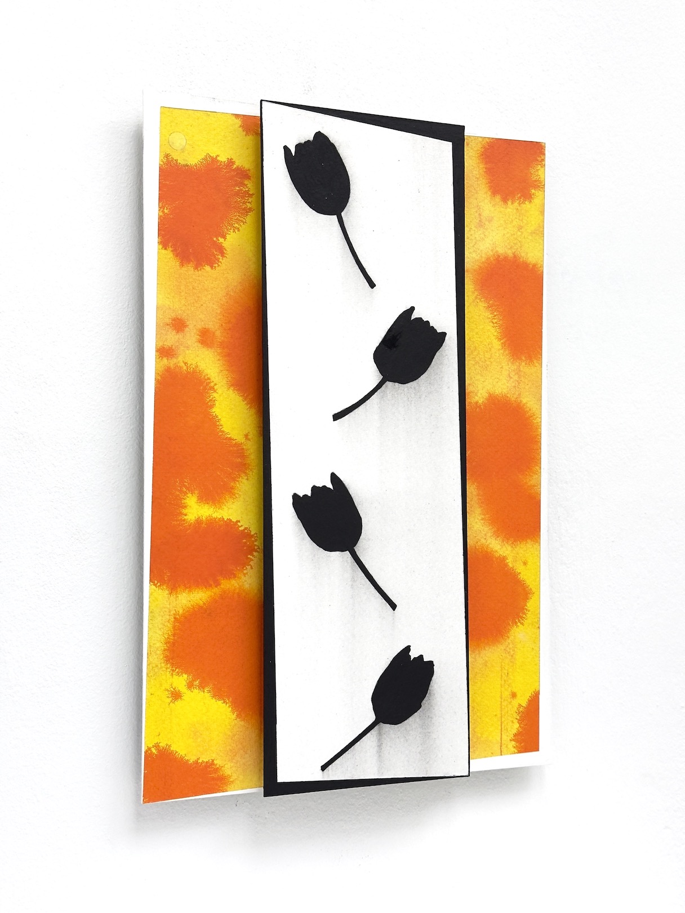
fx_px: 1266
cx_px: 342
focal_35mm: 48
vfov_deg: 39.7
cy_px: 456
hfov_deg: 30.3
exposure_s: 1/354
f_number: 1.78
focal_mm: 6.76
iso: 64
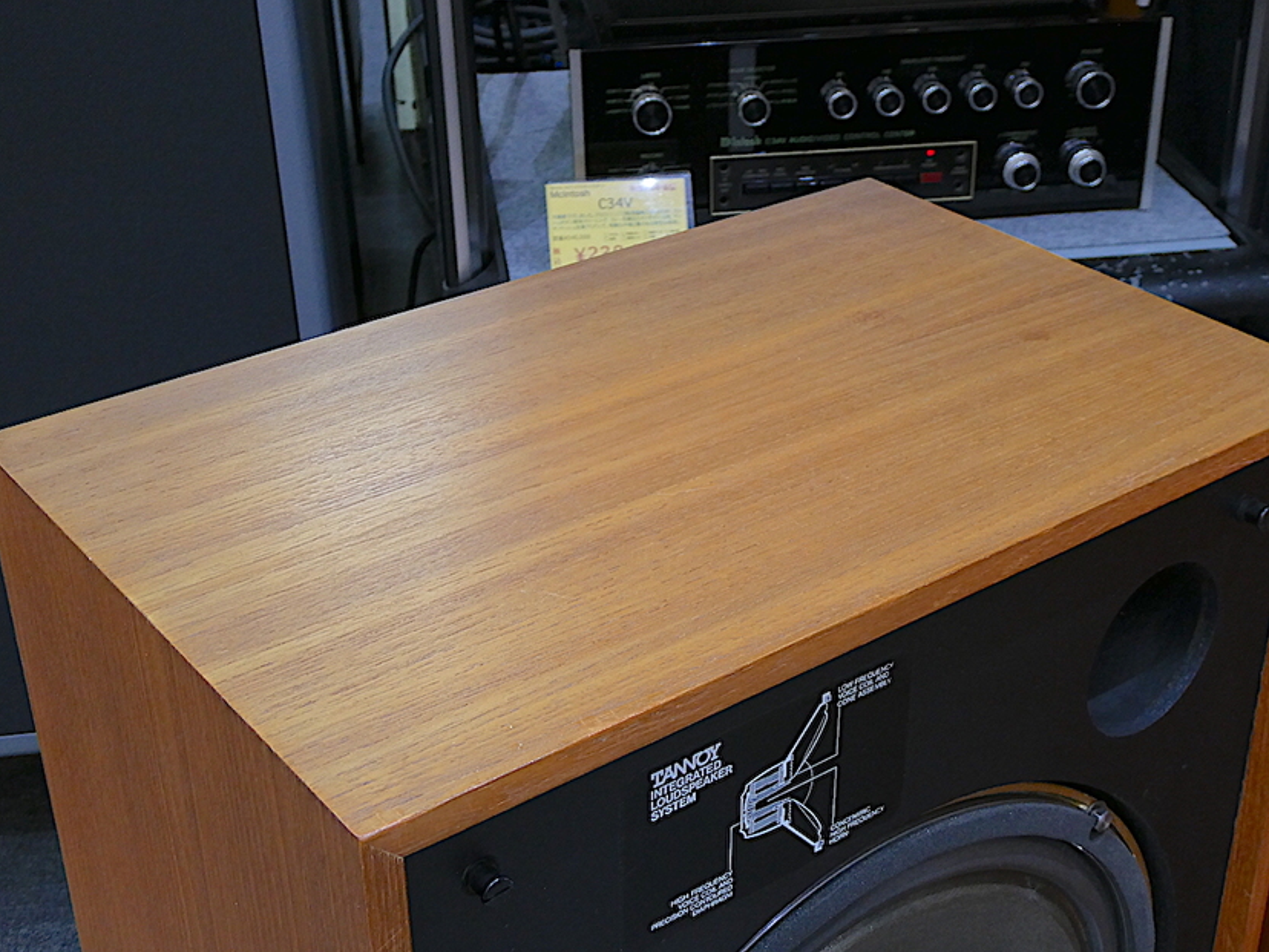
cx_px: 654
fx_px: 1870
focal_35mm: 51
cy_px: 526
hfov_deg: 37.5
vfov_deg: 28.5
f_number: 3.9
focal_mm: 7.8
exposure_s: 1/15
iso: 200
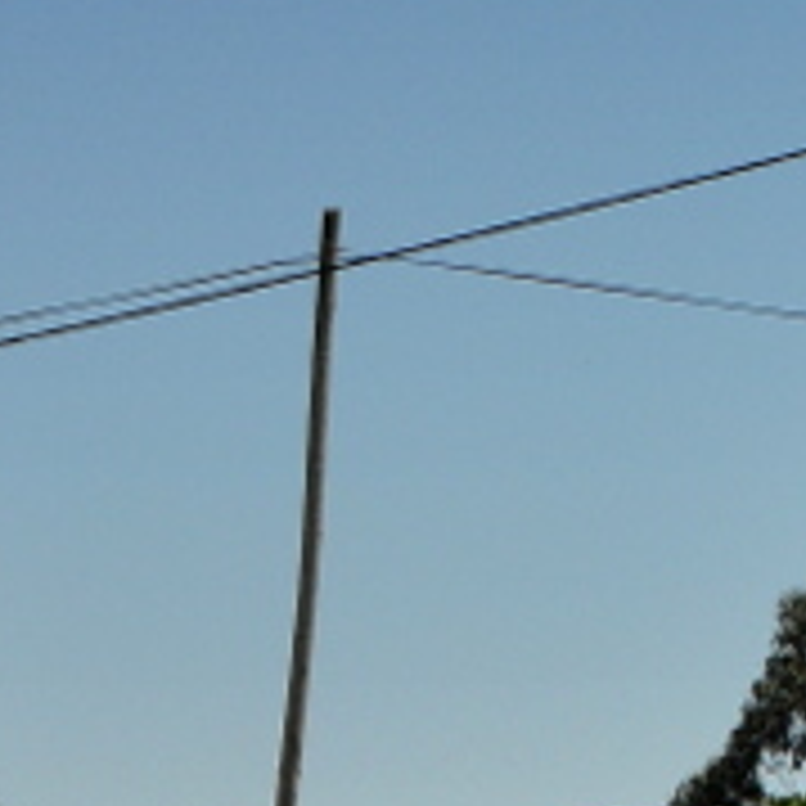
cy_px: -410
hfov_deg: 5.8
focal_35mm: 291
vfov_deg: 6.0
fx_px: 7666
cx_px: 1743
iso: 200
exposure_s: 1/400
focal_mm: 40
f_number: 10
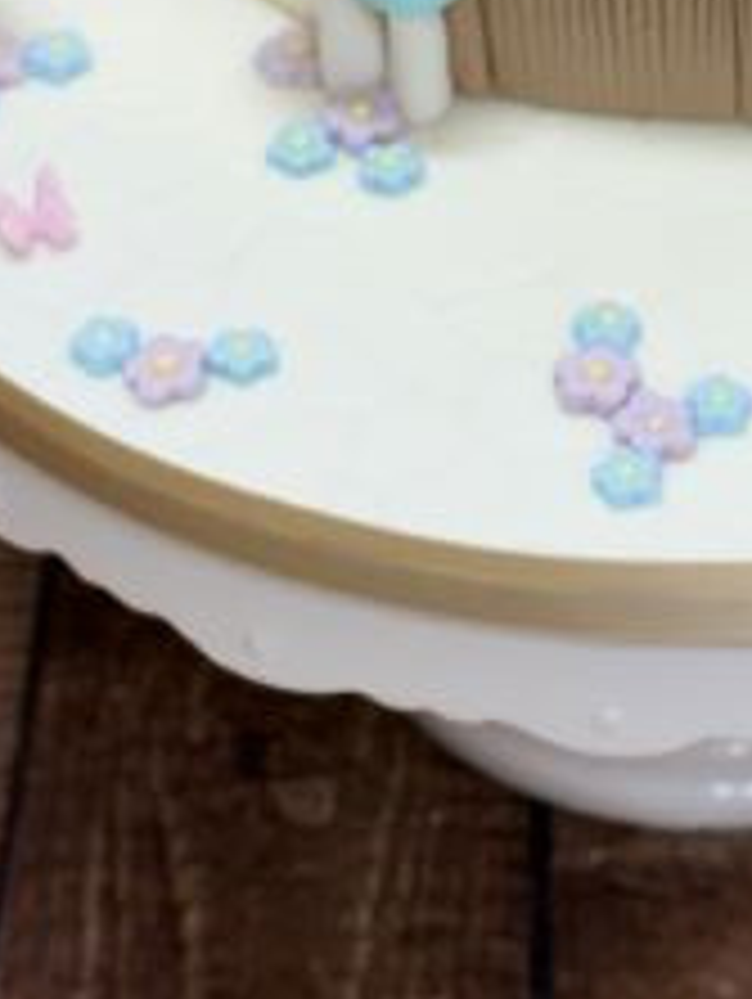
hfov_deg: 8.9
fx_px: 4799
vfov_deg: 11.5
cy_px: -432
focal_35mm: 166
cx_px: 698
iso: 80
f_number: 1.78
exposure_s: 1/100
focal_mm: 6.76
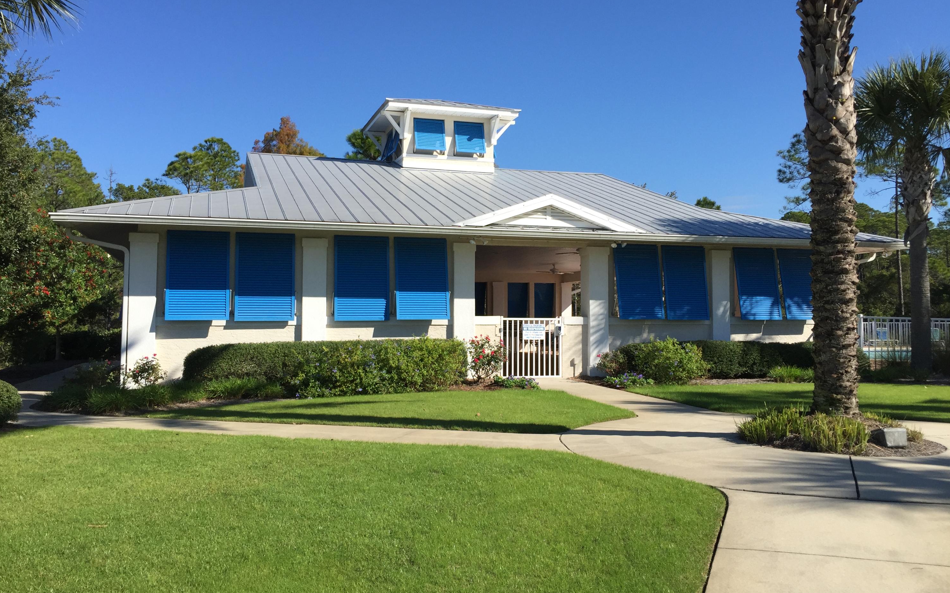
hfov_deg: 61.2
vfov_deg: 40.6
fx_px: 803
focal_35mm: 31
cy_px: 283
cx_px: 476
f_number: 2.2
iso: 32
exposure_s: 1/1721
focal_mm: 4.15
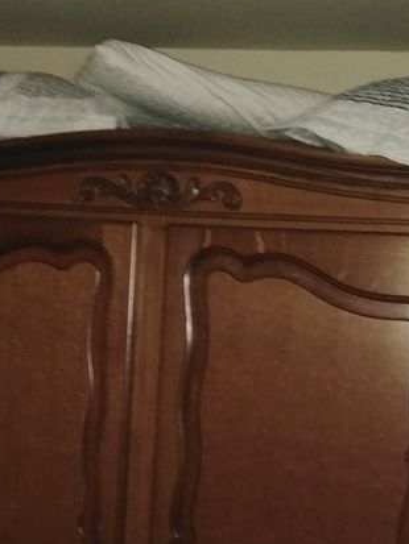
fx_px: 992
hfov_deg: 23.3
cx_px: 199
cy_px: 479
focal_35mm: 63
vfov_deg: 29.6
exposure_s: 1/19.9
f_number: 1.8
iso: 515
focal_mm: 3.59
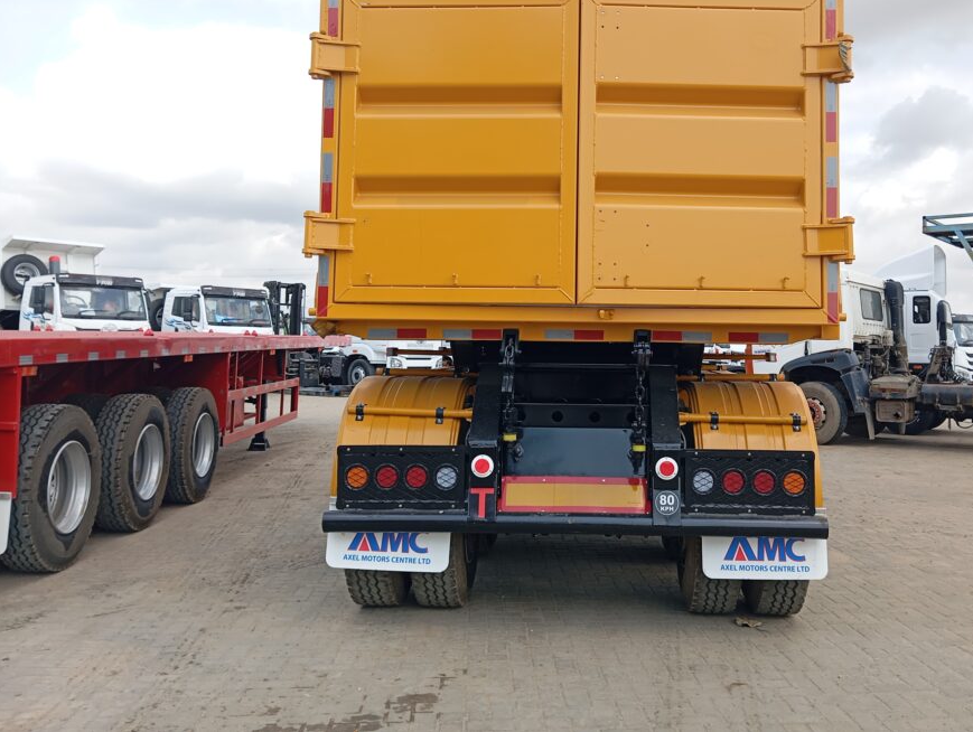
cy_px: 302
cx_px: 569
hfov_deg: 55.0
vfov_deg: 42.9
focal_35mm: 33
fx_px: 929
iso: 109
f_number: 1.8
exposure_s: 1/412
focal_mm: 4.22
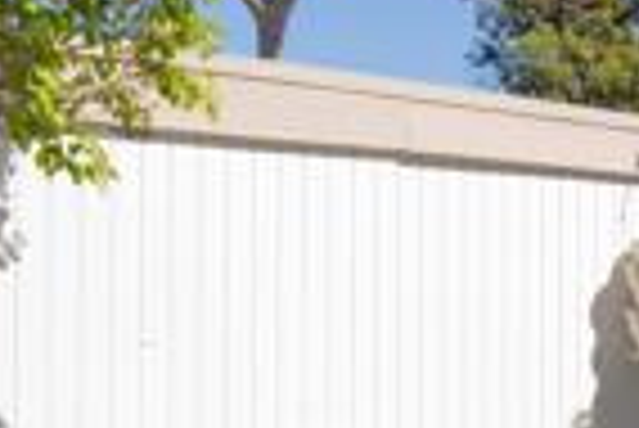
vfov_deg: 18.9
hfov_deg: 24.1
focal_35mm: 72
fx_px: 1279
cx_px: 860
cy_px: 318
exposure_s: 1/250
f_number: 11
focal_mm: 16
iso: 320
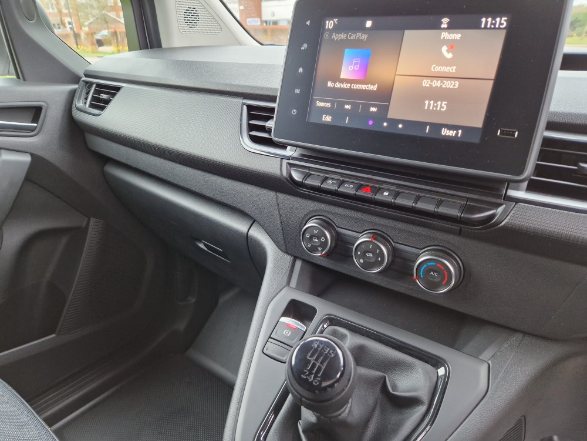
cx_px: 294
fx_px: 390
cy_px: 220
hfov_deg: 73.9
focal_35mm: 23
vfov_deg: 58.9
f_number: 1.8
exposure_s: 1/100
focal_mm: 5.4
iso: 250
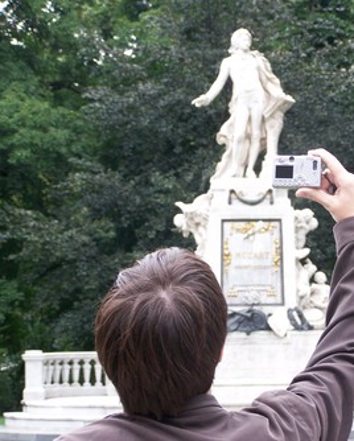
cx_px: 254
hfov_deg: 11.2
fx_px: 1804
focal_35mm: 138
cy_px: 220
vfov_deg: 13.9
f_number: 3.2
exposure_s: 1/80
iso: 140
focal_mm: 17.5
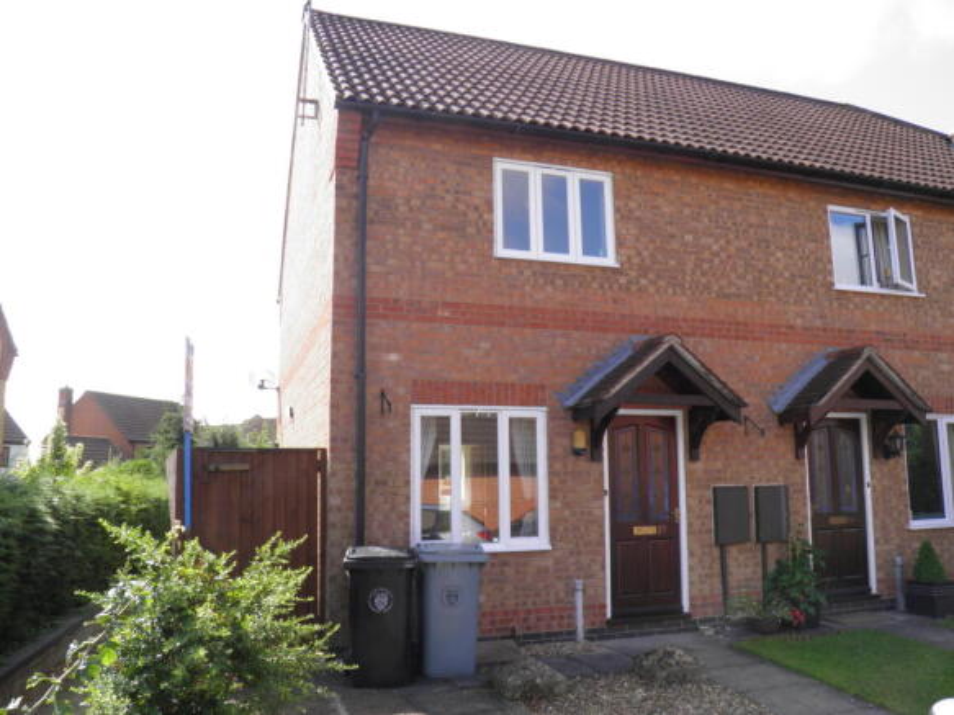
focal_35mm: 28
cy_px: 358
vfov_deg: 49.7
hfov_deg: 63.5
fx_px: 772
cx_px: 477
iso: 50
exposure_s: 1/100
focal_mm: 4.9
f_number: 5.7
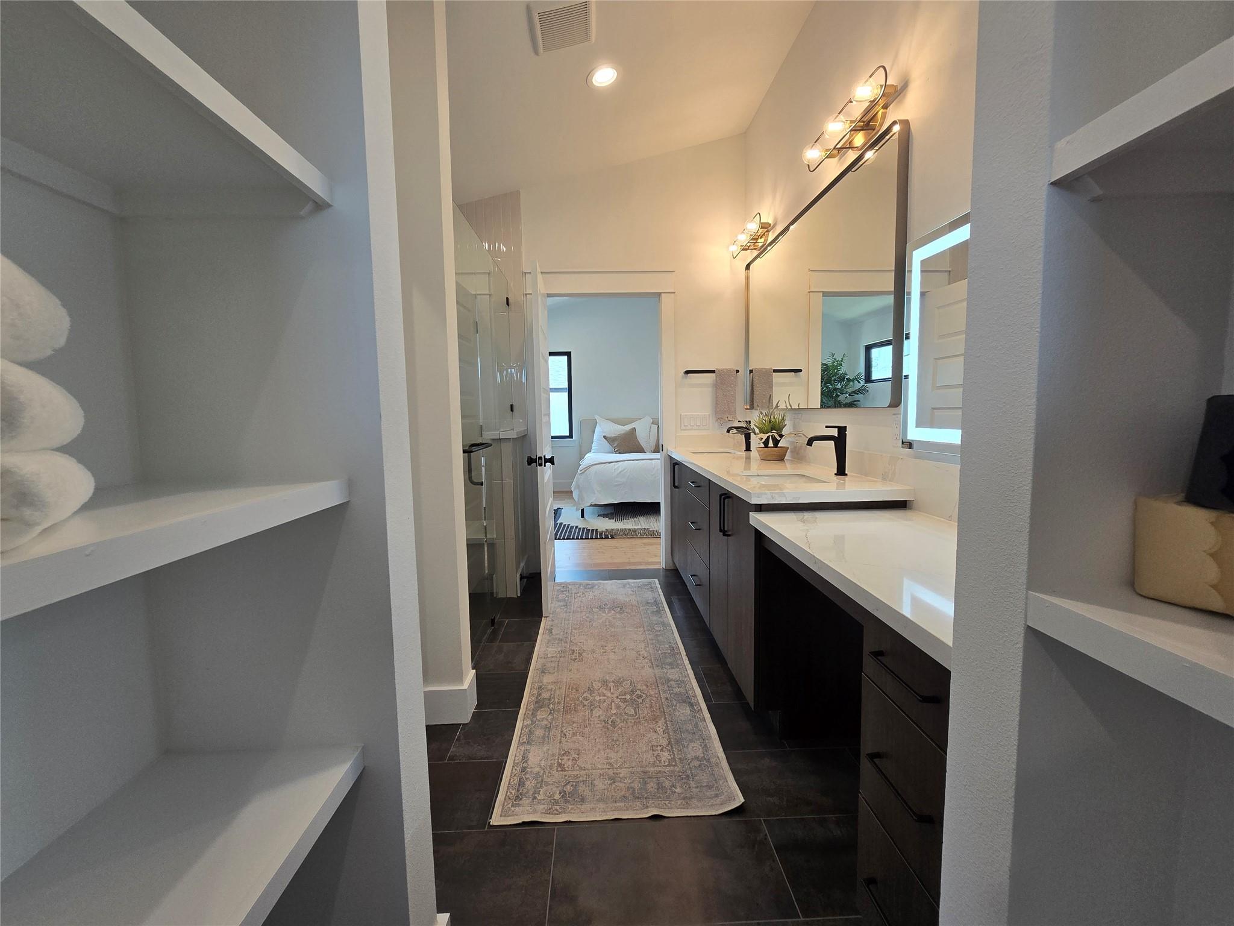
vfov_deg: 89.9
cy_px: 463
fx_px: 463
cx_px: 617
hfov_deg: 106.2
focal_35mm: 13
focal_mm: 2.2
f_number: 2.2
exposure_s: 1/120
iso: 80
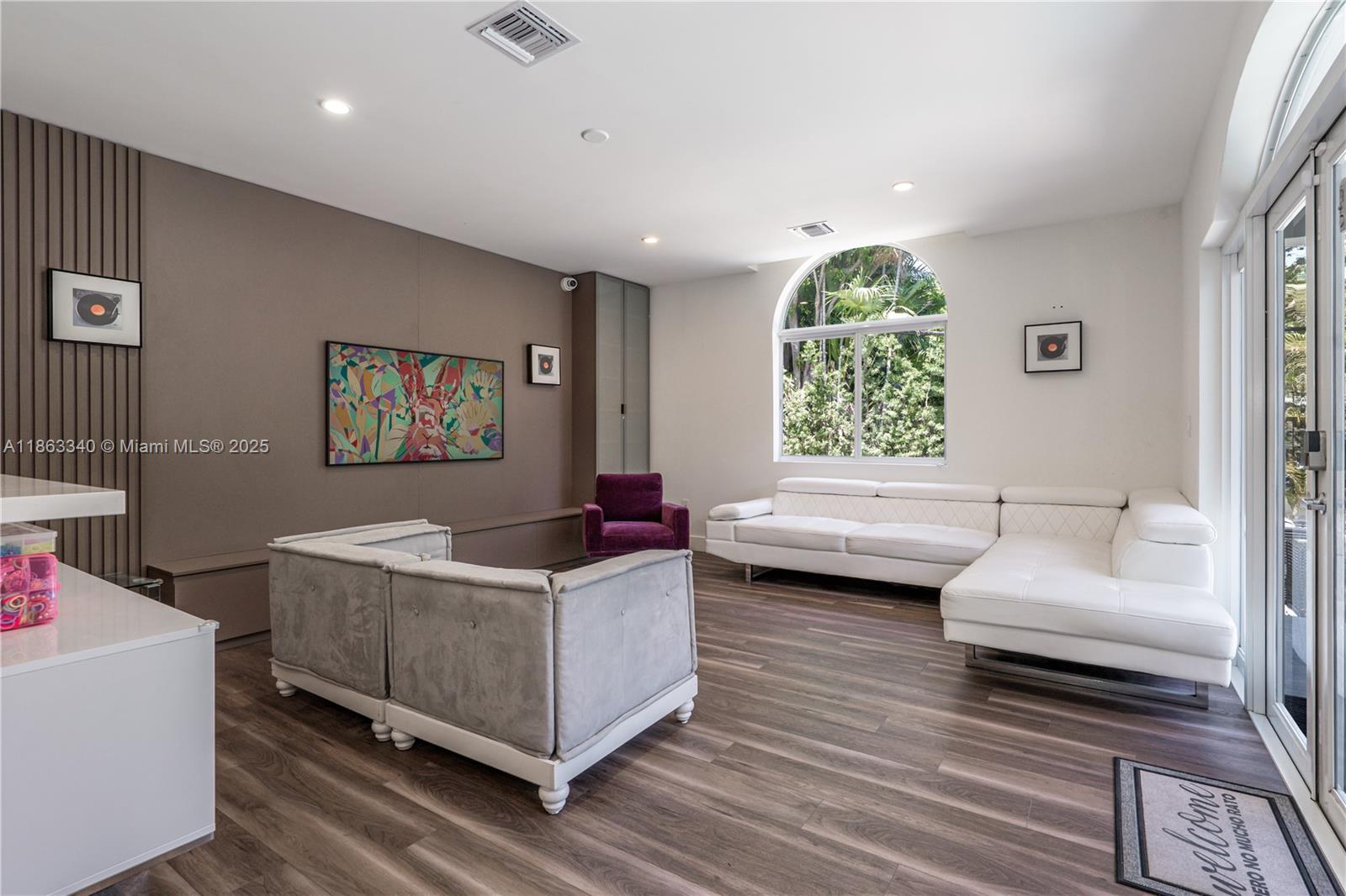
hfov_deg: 93.3
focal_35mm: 17
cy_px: 448
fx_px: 635
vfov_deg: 70.4
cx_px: 673
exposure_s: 1/15
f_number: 8
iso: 200
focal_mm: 17
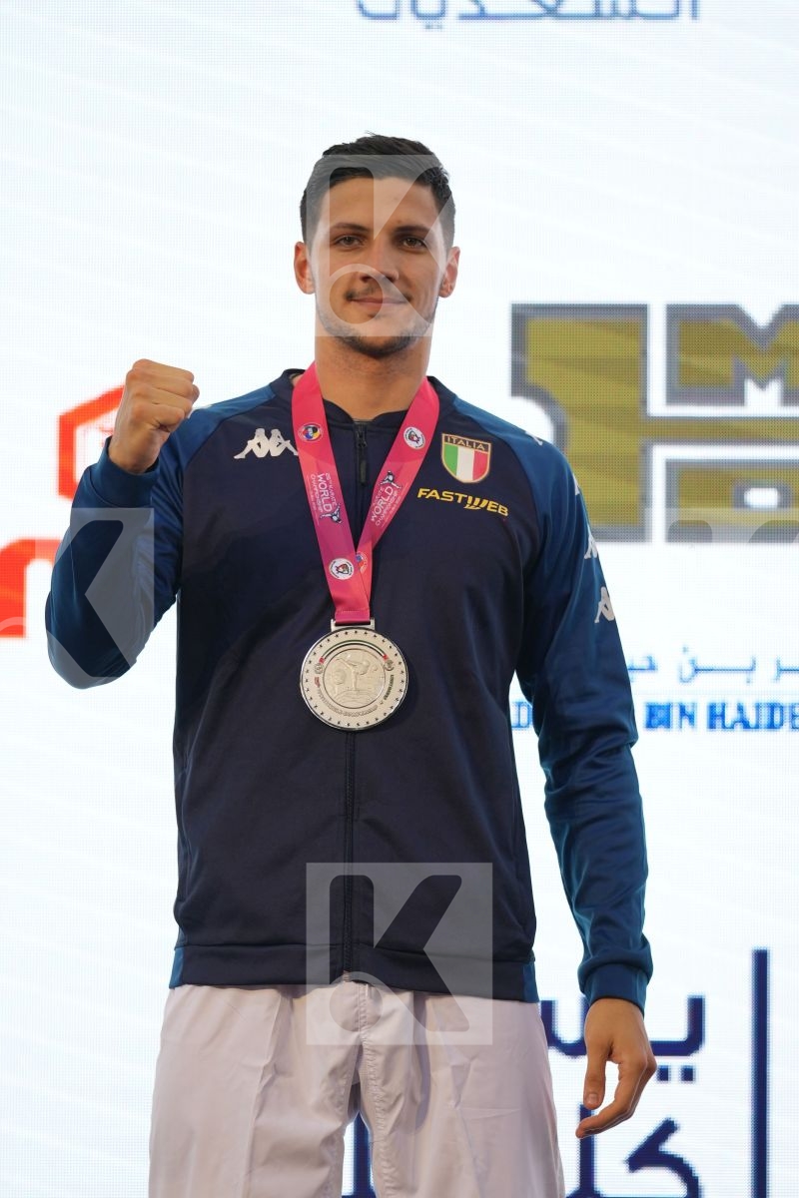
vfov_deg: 6.9
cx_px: 400
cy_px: 599
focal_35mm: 300
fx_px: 9987
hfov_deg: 4.6
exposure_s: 1/250
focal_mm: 200
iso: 400
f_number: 2.8
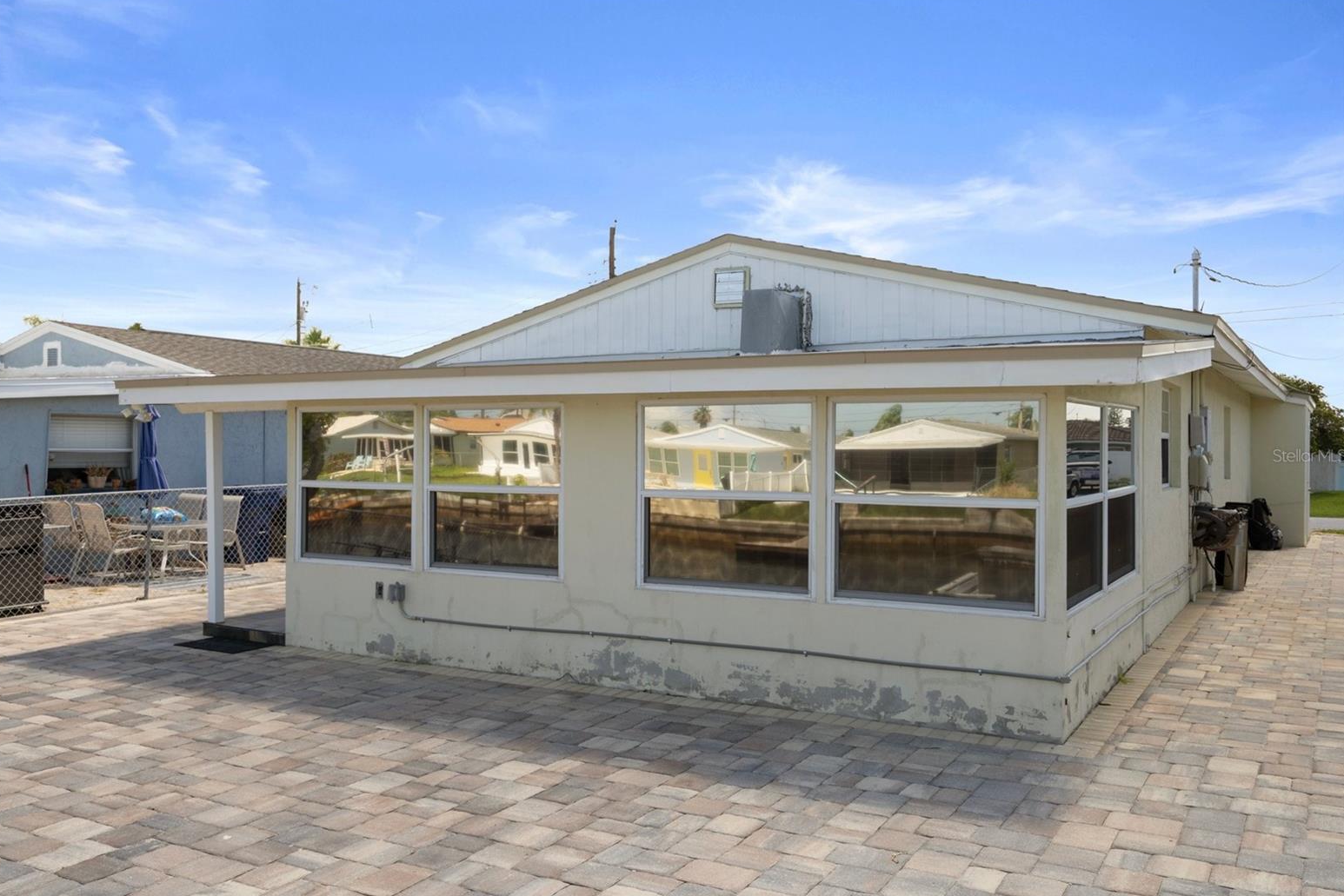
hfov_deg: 61.9
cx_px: 655
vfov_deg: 43.6
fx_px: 1120
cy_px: 455
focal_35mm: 30
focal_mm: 29
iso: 320
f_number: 9
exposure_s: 1/500
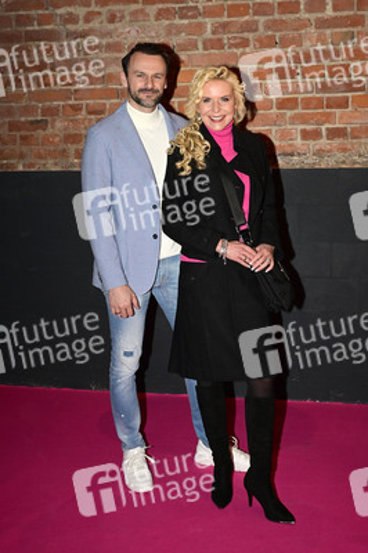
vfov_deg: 51.9
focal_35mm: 37
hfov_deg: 35.9
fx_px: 568
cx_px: 184
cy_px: 276
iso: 2500
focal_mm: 37
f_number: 5
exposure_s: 1/200
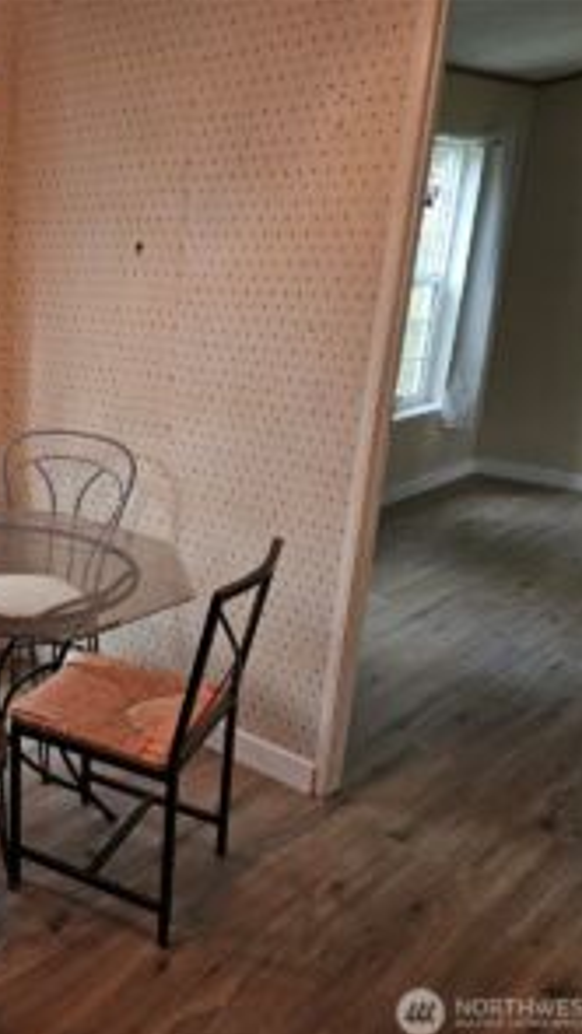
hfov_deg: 30.5
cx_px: -77
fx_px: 933
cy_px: 522
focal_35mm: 34
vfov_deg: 58.0
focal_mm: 6.3
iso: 160
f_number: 1.7
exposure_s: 1/120
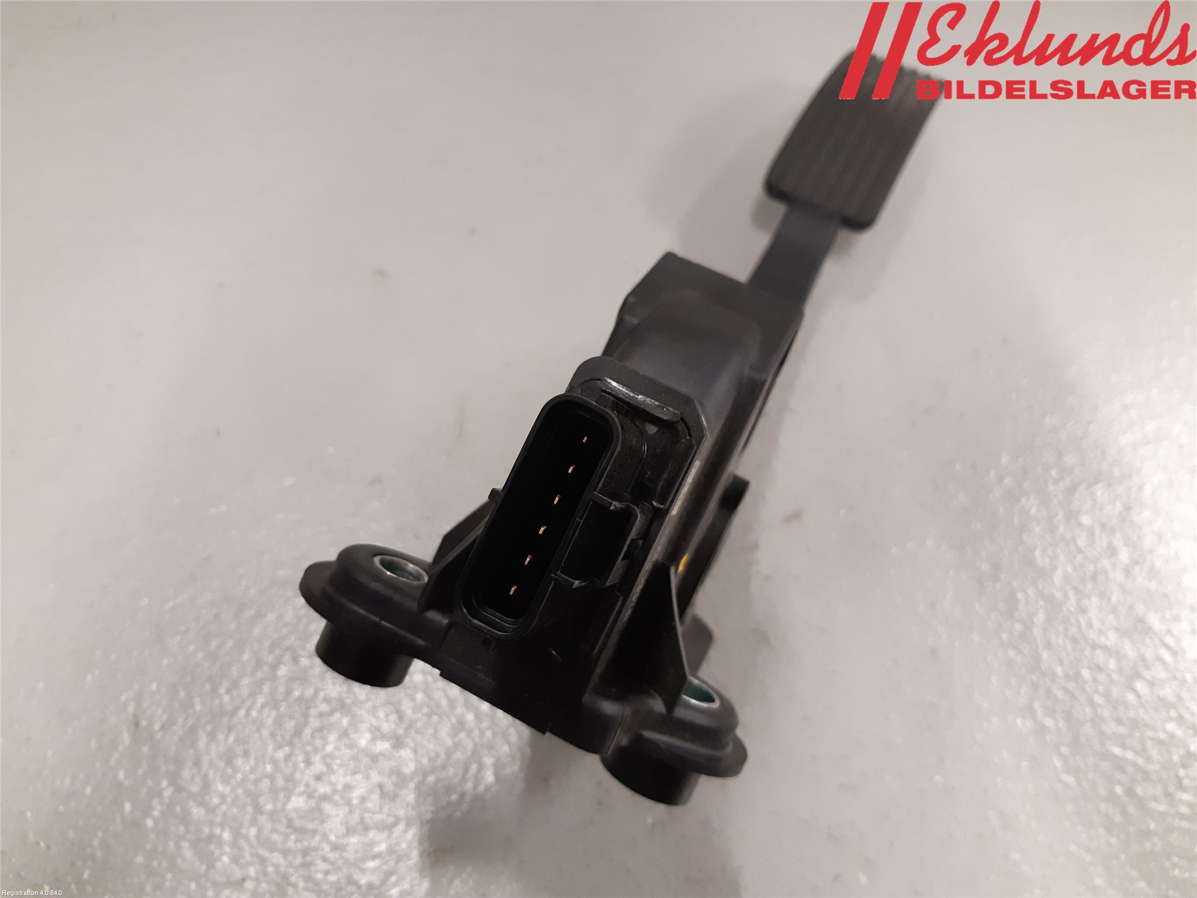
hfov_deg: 67.3
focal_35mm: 26
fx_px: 899
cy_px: 449
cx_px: 598
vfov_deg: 53.1
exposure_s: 1/50
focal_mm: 3.93
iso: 250
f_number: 1.7
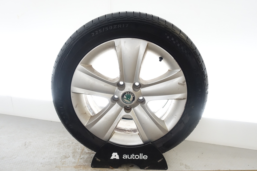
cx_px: 128
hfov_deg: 73.7
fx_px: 171
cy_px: 86
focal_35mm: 24
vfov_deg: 53.1
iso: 1000
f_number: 2.5
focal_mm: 8.8
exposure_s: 1/100
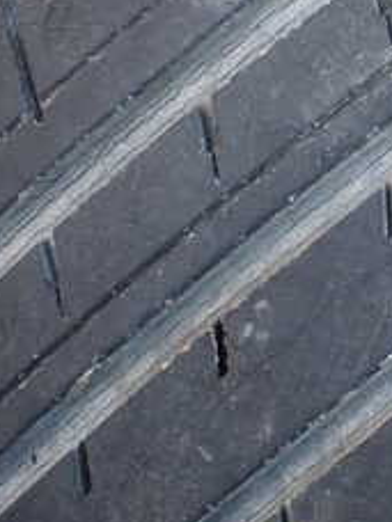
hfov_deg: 16.2
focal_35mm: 79
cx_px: 669
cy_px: 101
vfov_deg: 24.3
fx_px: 1193
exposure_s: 1/125
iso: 160
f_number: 2.3
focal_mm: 5.4
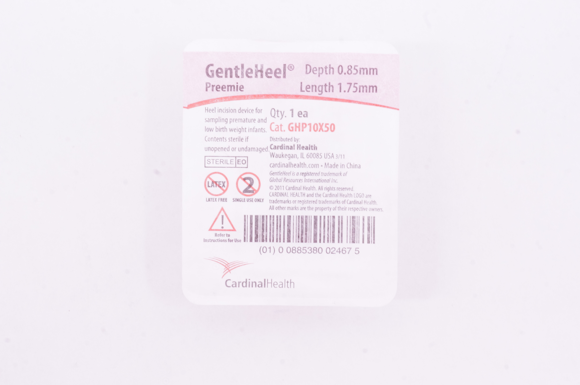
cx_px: 290
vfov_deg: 19.3
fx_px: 1135
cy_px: 192
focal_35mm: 70
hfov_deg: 28.7
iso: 1600
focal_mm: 47
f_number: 18
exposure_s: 1/20
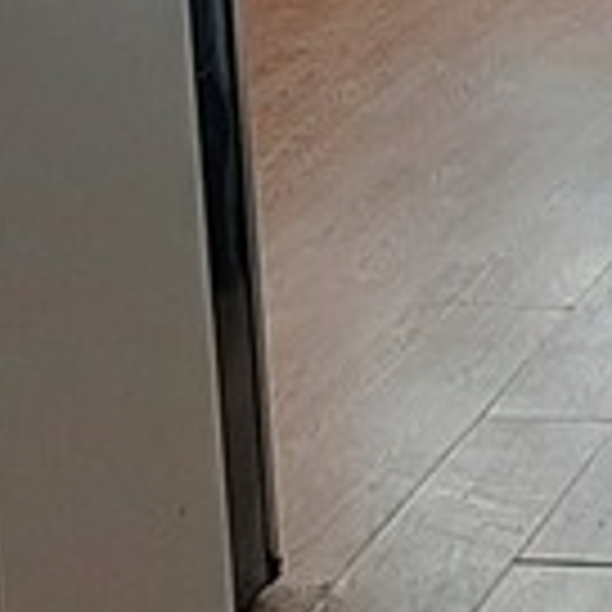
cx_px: 495
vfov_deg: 9.5
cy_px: -54
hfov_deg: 9.6
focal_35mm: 182
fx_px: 3640
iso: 80
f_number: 1.7
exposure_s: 1/120
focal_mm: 3.93
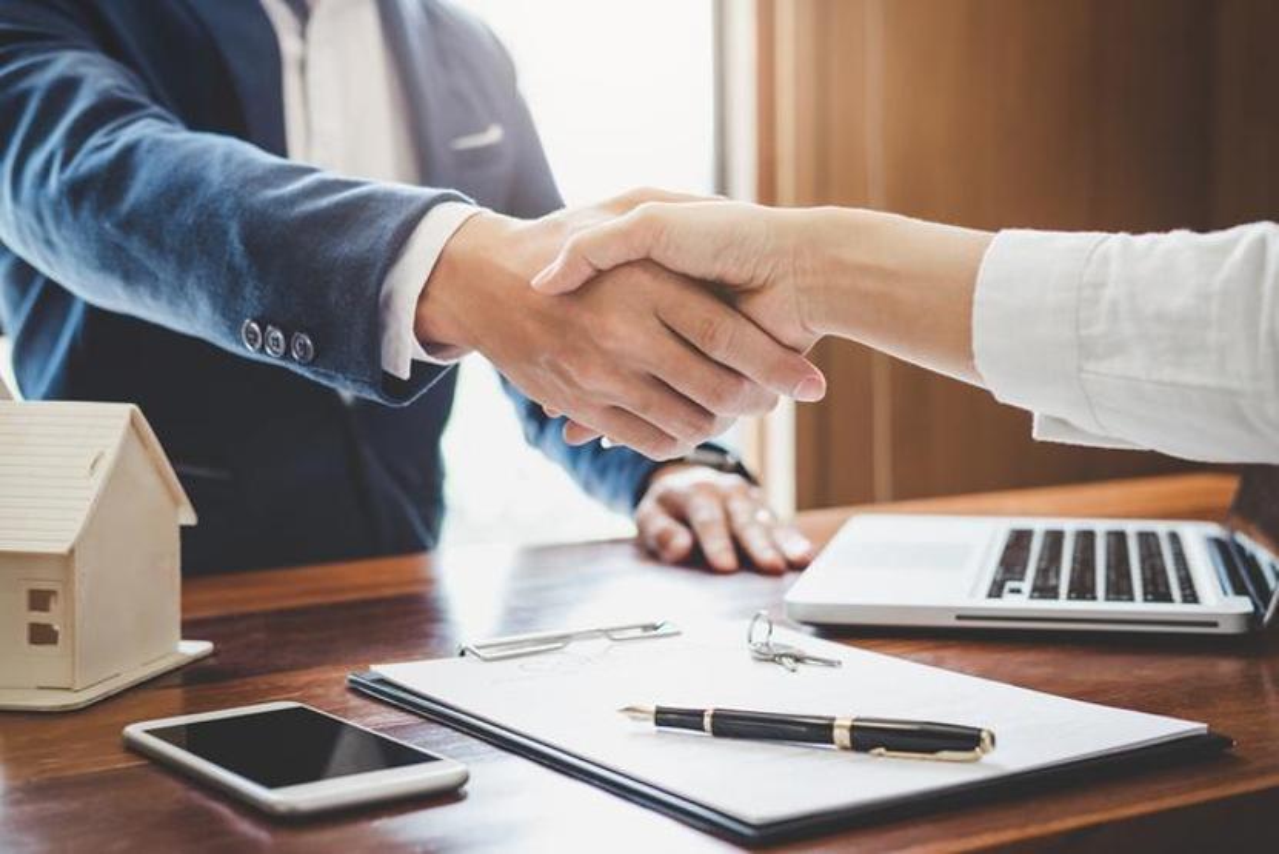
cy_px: 427
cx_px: 640
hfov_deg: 37.5
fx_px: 1884
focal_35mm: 53
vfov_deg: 25.5
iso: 400
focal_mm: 35
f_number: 2.8
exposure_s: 1/100
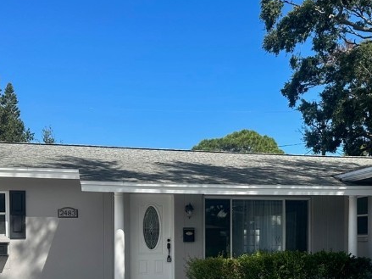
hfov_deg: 34.1
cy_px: 248
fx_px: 602
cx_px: 237
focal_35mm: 56
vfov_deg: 25.3
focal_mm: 6.86
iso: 80
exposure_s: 1/4016
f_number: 1.78
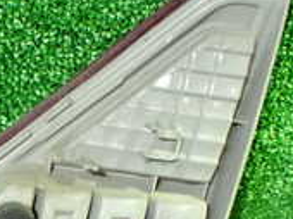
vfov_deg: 13.4
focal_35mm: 106
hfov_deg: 17.5
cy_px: 295
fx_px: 896
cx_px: -83
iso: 1250
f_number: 2.3
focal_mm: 5.4
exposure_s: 1/30
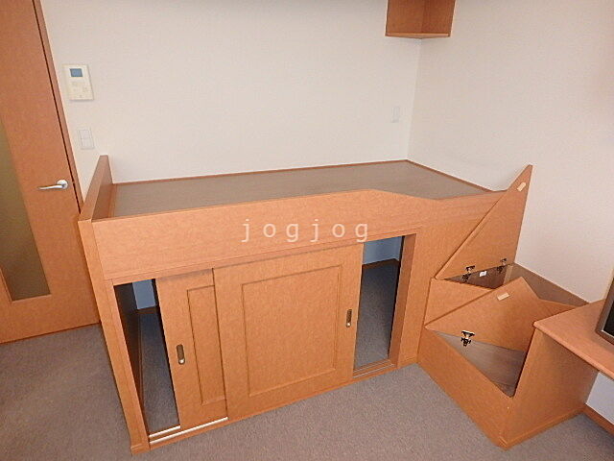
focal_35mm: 21
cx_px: 307
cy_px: 230
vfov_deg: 63.4
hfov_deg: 79.0
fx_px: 372
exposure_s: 1/30
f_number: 3.5
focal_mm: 3.7
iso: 400
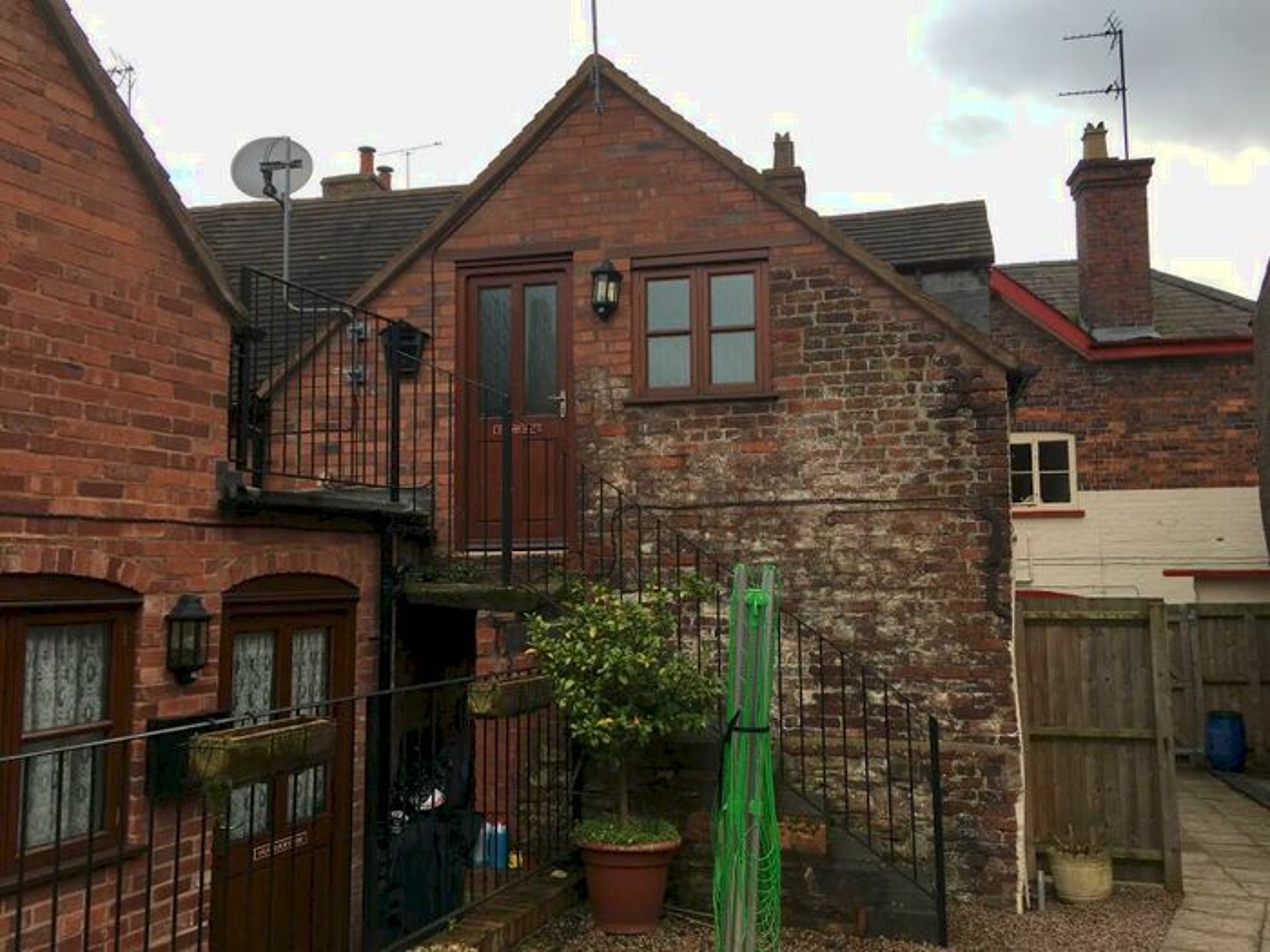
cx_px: 635
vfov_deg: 48.2
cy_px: 476
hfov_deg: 61.7
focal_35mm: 29
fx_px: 1064
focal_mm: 4.15
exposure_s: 1/439
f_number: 2.2
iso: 25
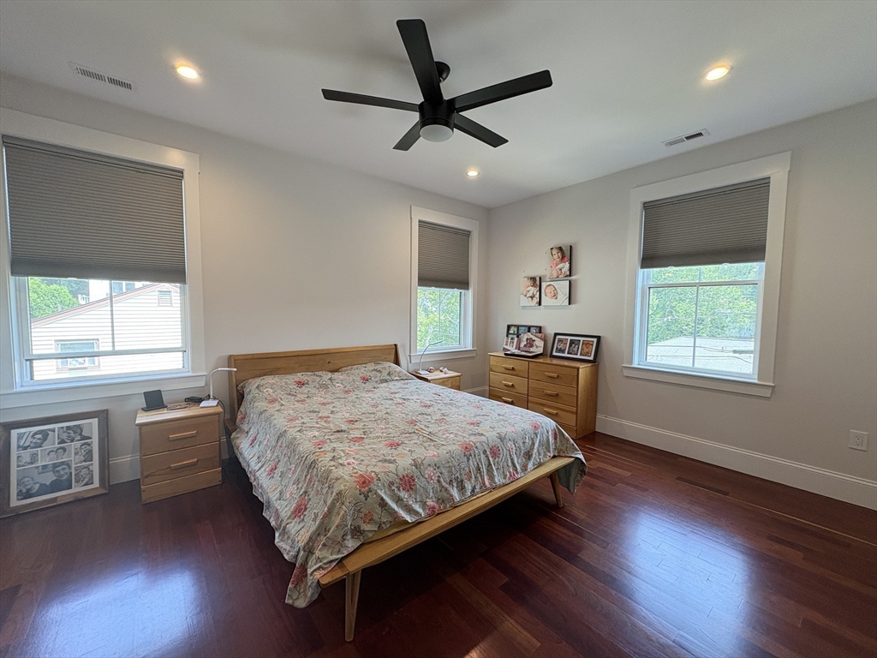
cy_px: 329
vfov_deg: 85.7
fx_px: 355
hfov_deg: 102.1
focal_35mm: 14
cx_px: 438
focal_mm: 2.22
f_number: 2.2
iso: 200
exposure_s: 1/120
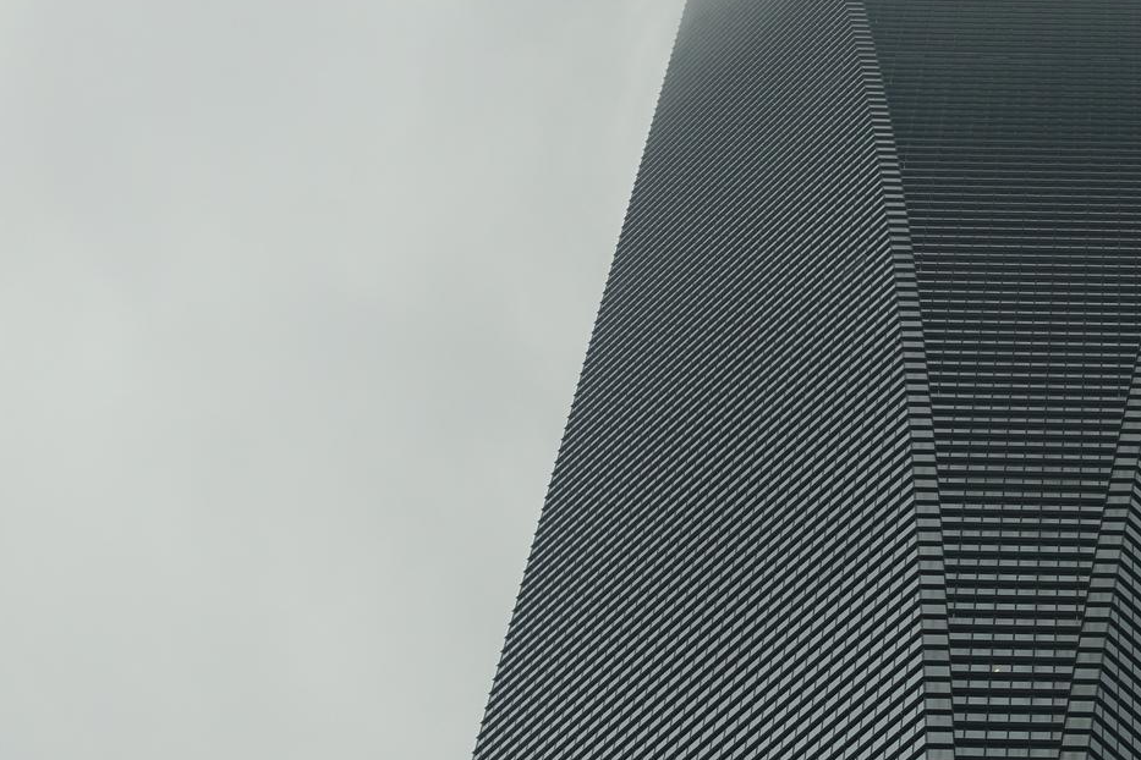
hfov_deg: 15.0
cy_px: 292
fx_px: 4278
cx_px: 1037
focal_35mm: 135
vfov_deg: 10.2
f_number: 4
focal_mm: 25.7
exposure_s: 1/125
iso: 125
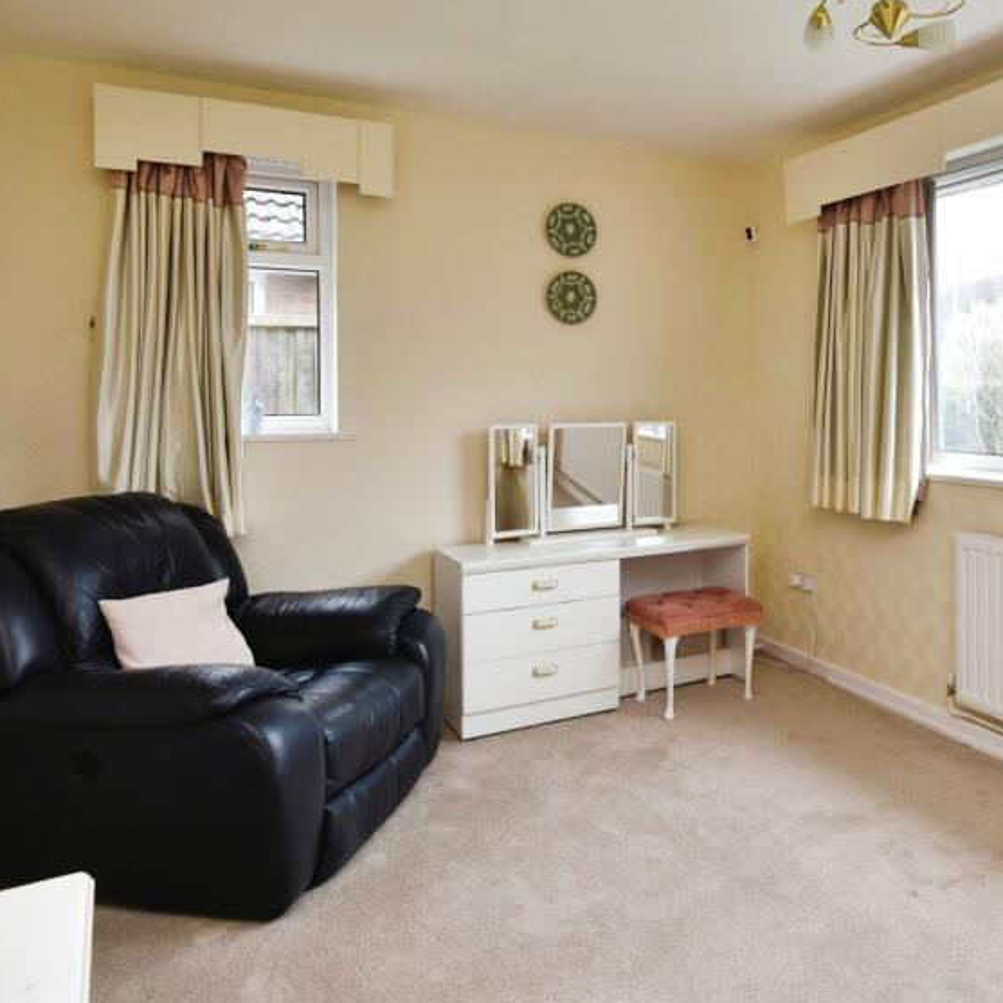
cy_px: 438
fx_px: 820
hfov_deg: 60.1
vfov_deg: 62.7
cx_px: 731
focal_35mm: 25
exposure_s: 1/20
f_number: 7.1
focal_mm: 16
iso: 500
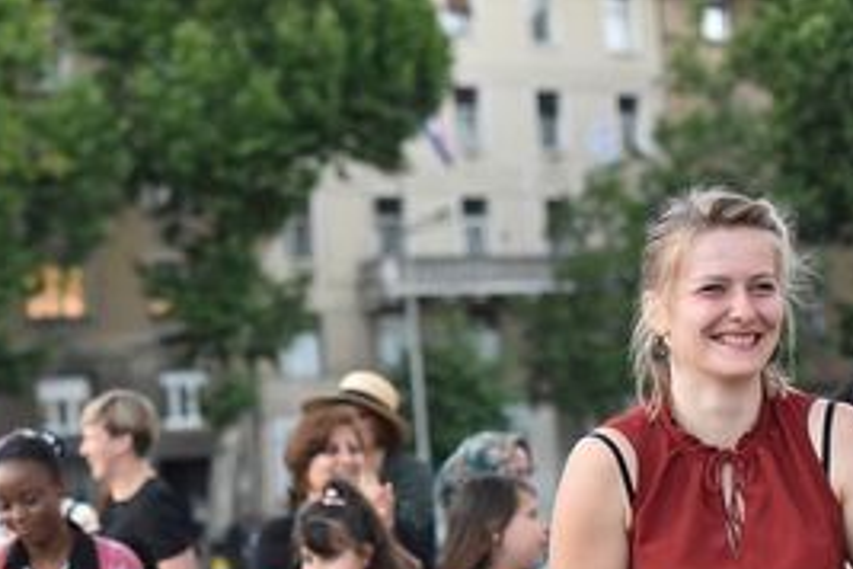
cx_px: 160
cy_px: 508
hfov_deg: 22.3
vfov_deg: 15.0
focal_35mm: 90
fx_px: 2132
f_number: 2.8
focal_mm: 50
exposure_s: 1/3200
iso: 4000
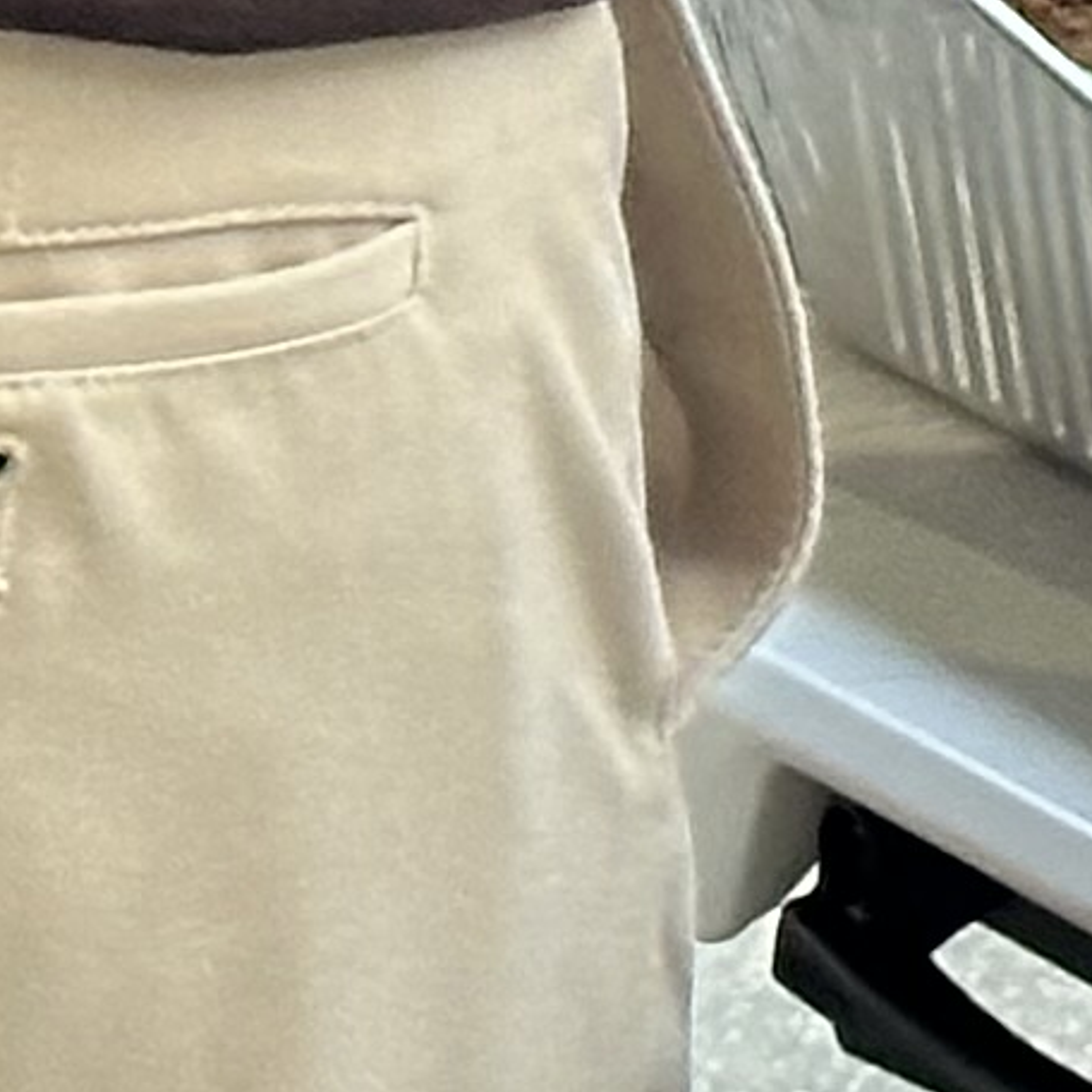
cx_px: 2823
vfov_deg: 4.5
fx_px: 13384
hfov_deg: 4.5
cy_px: -2155
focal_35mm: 375
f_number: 1.78
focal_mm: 6.86
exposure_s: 1/60
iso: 125
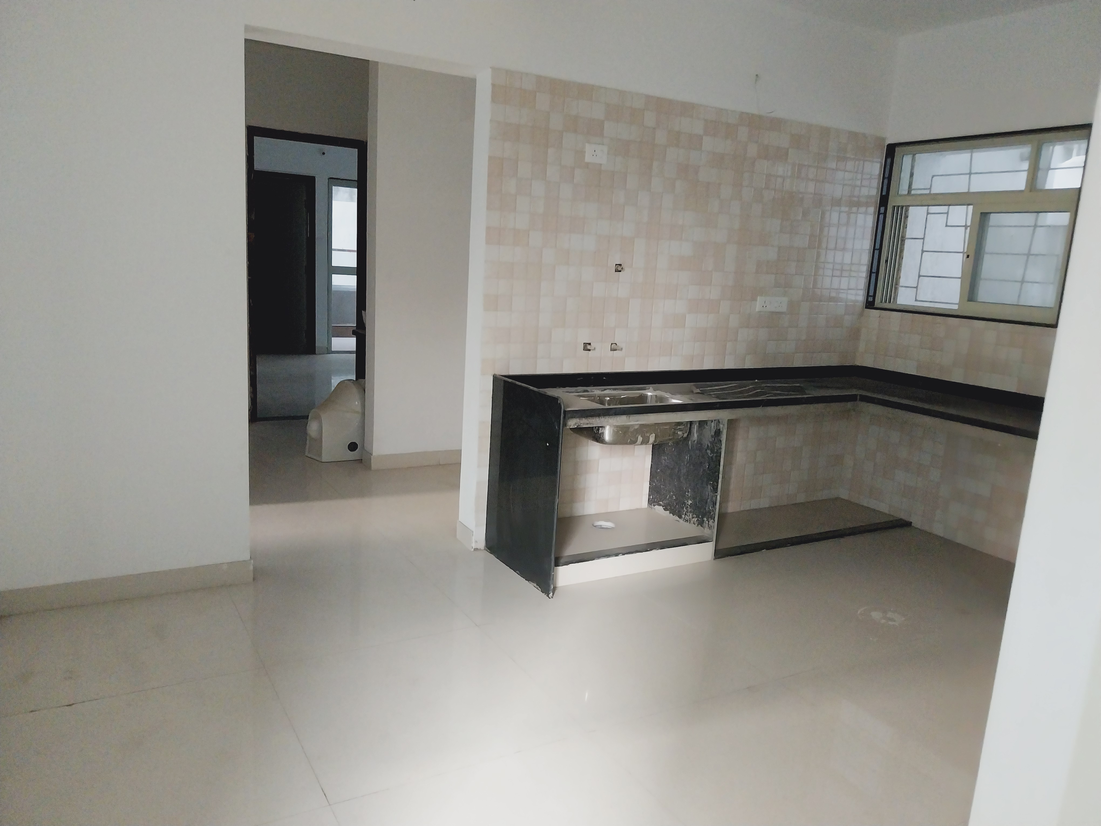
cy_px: 413
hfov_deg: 67.3
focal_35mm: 26
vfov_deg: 53.1
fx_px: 827
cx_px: 550
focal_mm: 4
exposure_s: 1/25
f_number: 1.8
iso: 640
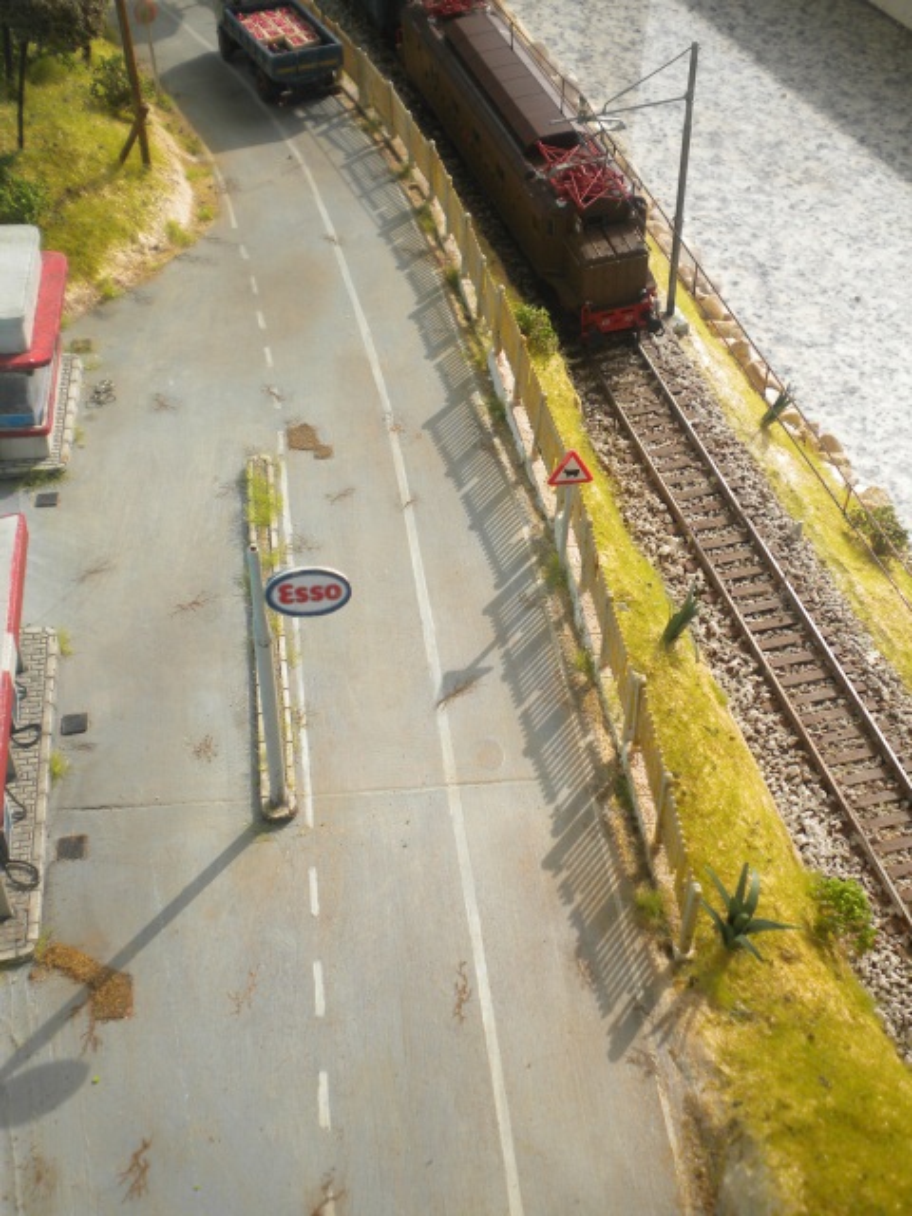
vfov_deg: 45.8
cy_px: 608
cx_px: 456
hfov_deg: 35.1
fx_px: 1440
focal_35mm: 41
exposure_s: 1/230
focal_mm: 7.4
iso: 80
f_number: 4.9
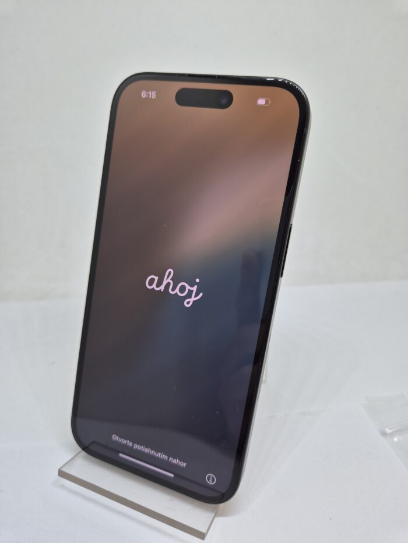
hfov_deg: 58.9
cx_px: 204
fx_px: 361
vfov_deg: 73.9
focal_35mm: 23
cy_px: 272
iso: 100
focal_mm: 5.4
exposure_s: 1/180
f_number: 1.8
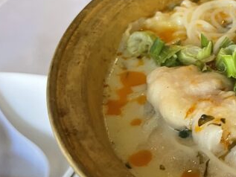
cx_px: 270
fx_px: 430
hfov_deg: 27.6
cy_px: 84
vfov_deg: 23.3
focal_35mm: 63
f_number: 1.6
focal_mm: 4.2
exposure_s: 1/60
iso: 200
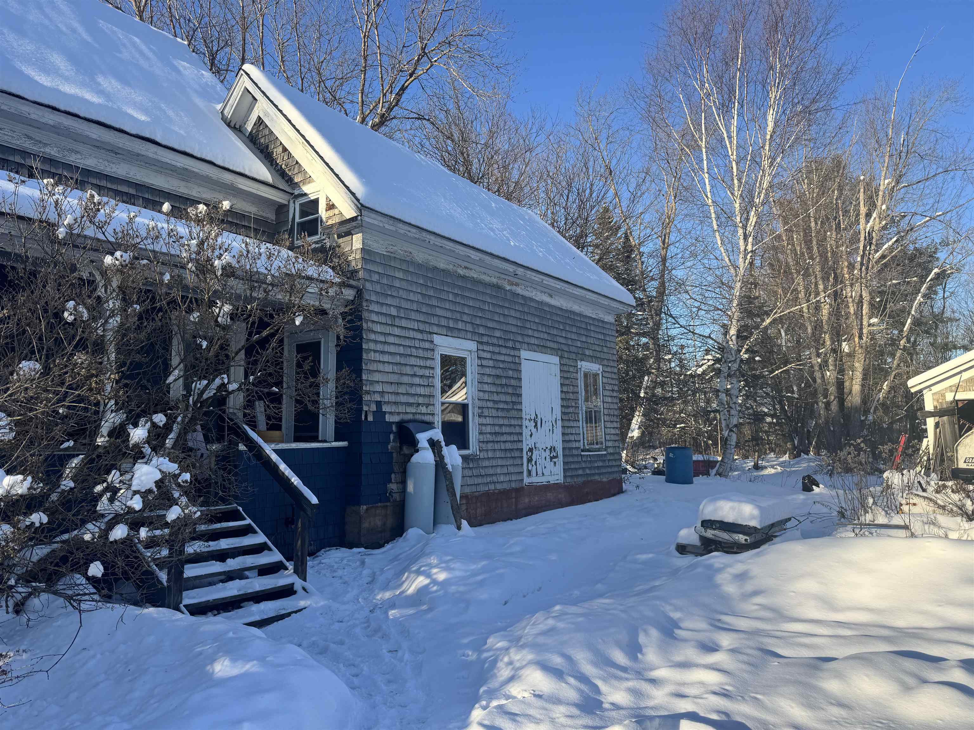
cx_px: 487
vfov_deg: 56.8
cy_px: 365
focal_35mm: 24
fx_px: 675
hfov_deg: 71.6
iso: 80
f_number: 1.78
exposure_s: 1/1818
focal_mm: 6.76
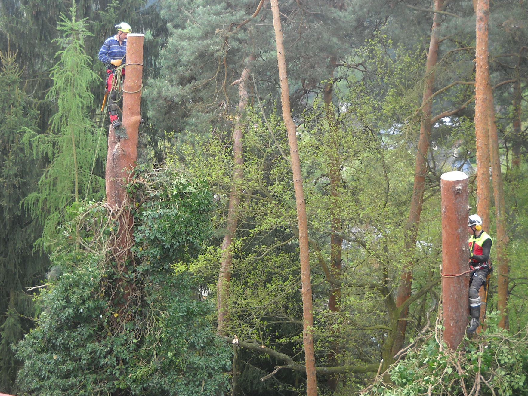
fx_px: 854
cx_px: 296
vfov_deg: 26.1
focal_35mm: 56
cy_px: 167
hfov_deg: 34.3
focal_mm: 7.88
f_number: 3.3
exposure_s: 1/105
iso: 64
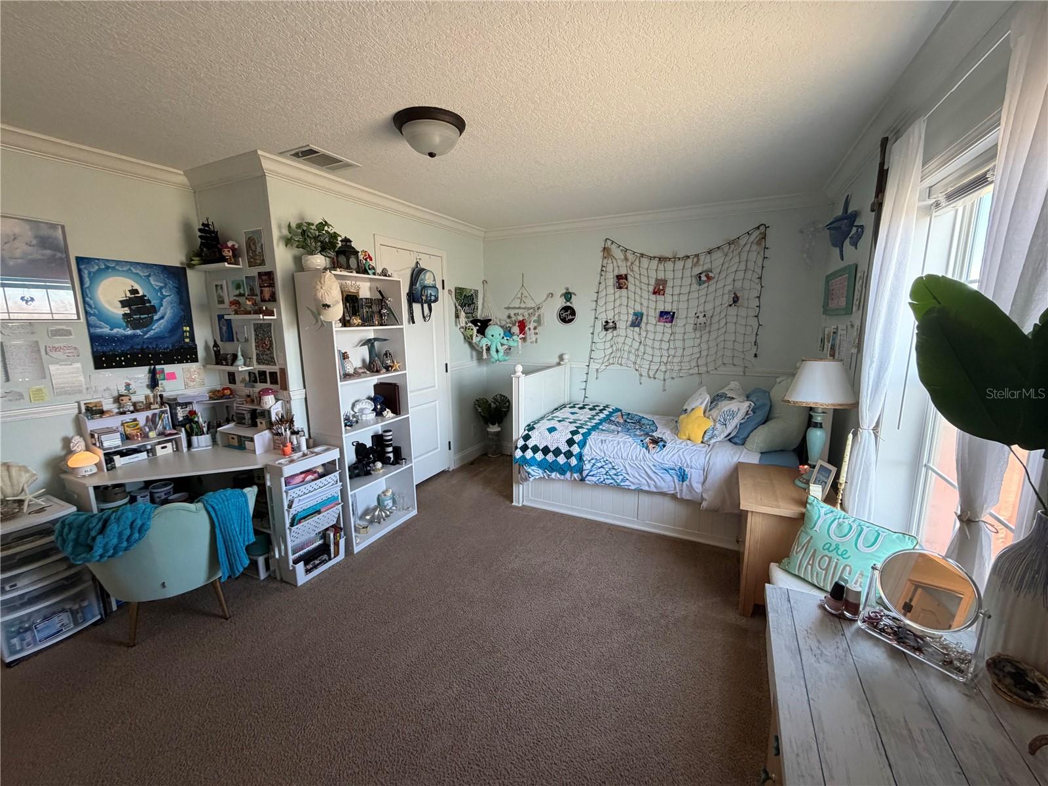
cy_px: 393
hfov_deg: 102.1
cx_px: 524
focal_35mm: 14
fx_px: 424
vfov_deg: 85.7
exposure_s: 1/120
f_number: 2.2
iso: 320
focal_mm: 2.22
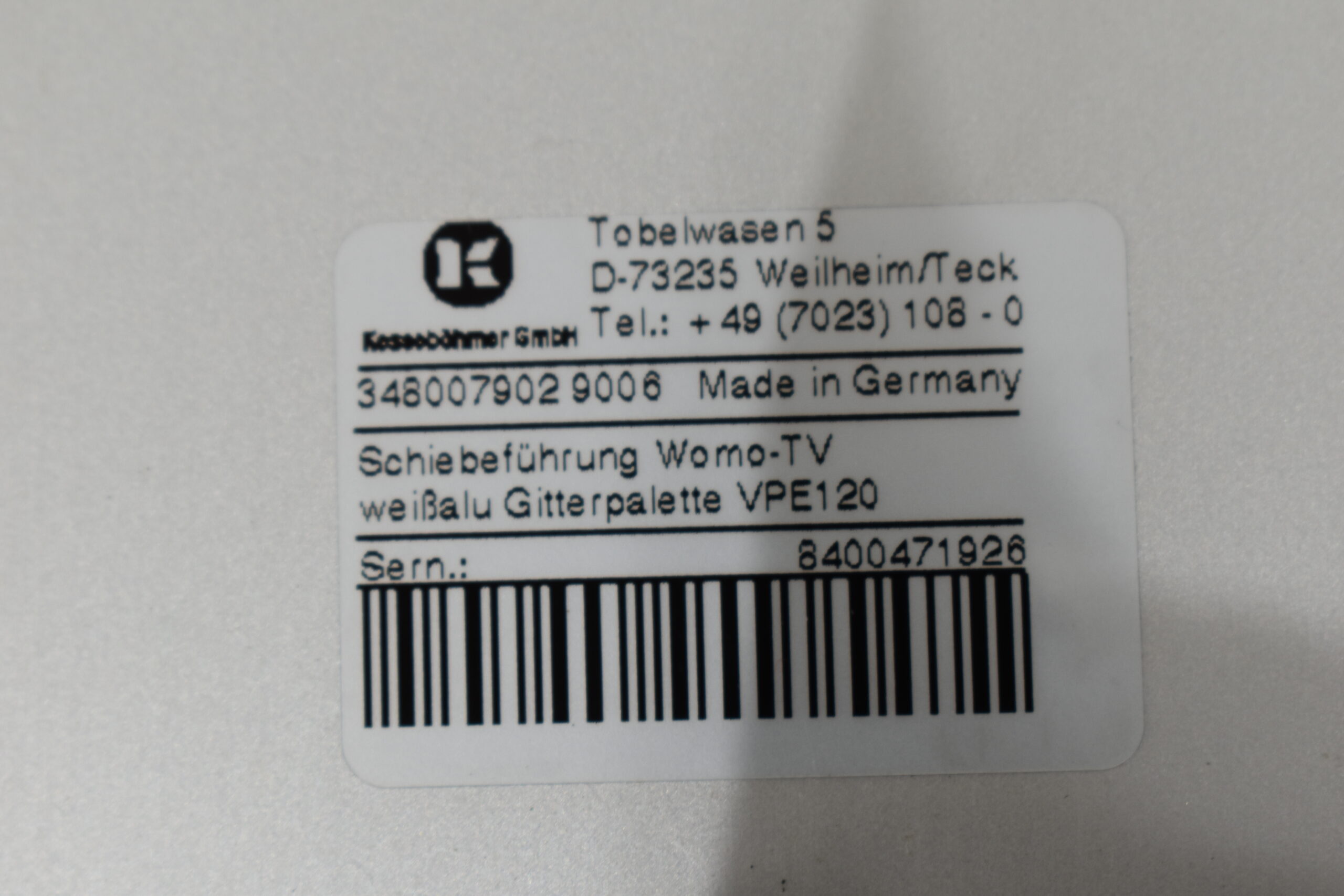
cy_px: 448
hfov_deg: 24.6
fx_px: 3080
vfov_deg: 16.6
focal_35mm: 82
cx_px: 672
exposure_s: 1/60
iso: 400
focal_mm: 55
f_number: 7.1
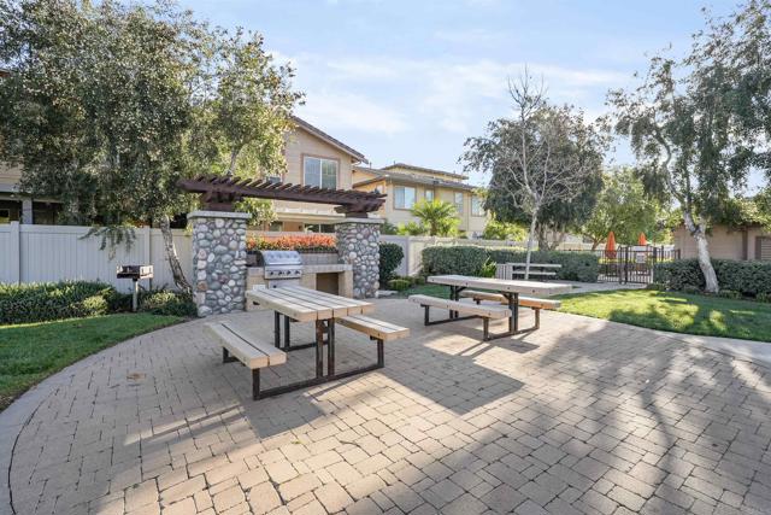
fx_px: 343
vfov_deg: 73.8
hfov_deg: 96.7
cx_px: 386
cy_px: 258
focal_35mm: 16
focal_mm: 16
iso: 125
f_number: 7.1
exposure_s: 1/125
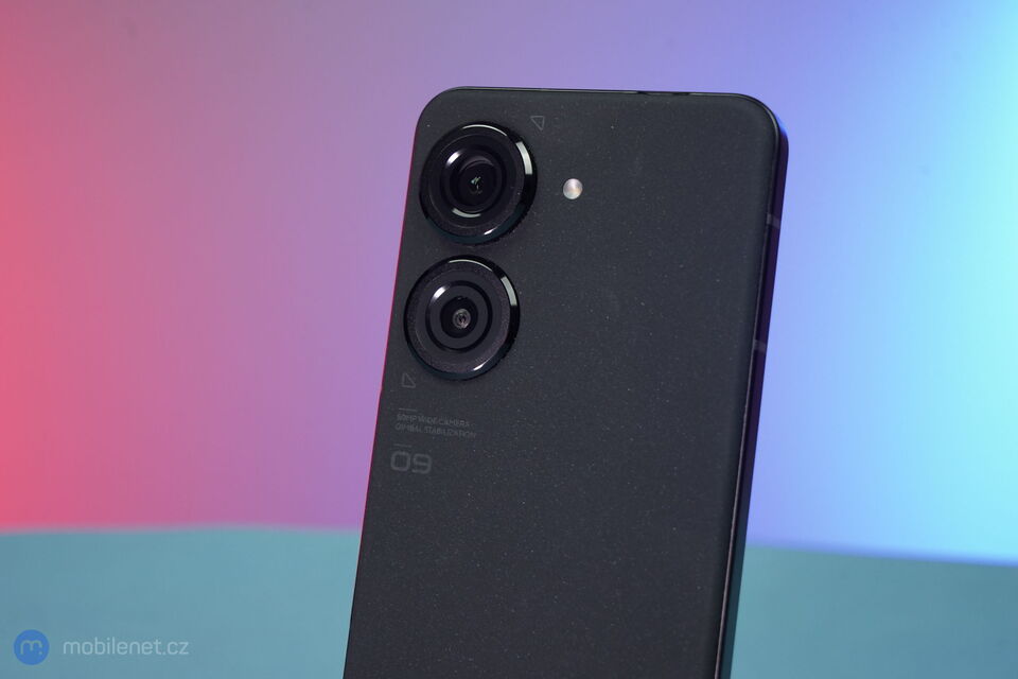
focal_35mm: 63
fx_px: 1781
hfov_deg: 31.9
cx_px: 509
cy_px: 340
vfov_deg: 21.6
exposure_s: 1/160
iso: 2000
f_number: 8
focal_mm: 63
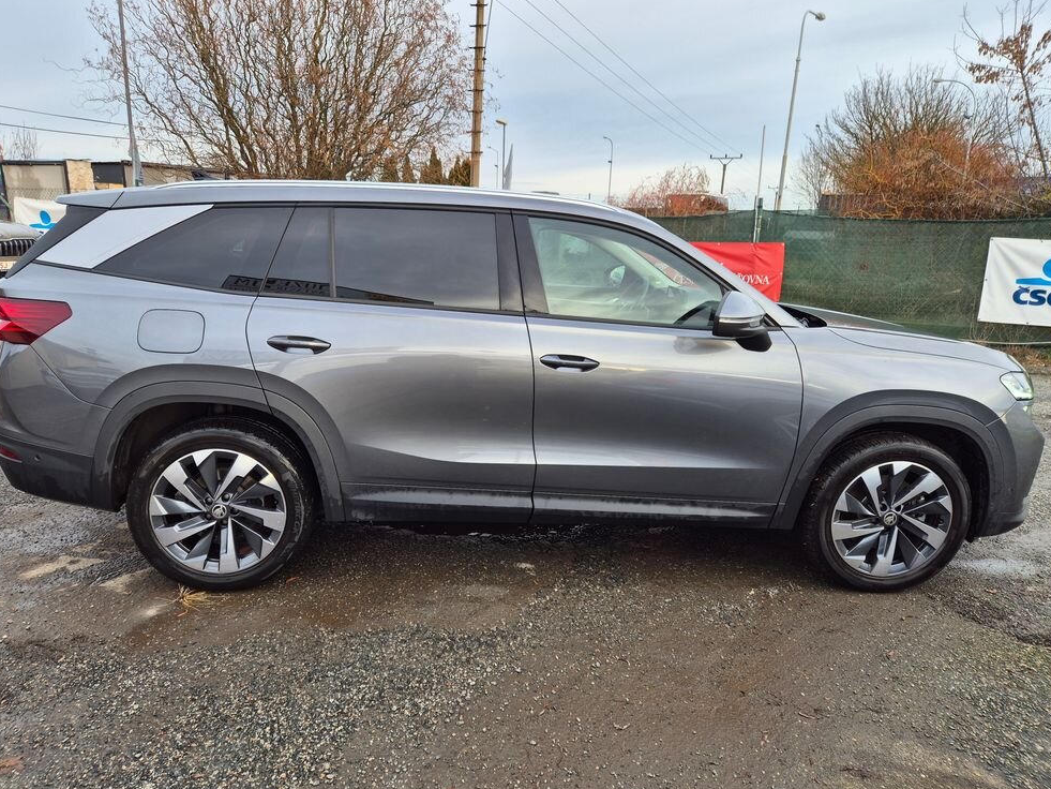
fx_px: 729
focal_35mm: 24
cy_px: 388
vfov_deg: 56.8
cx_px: 509
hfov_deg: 71.6
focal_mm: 5.4
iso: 25
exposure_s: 1/224
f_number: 1.8
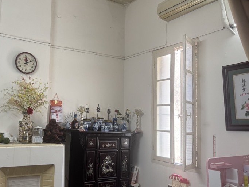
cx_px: 85
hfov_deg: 50.5
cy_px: 99
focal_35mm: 36
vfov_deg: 39.6
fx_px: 259
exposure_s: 1/68
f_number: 1.78
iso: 200
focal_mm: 6.76
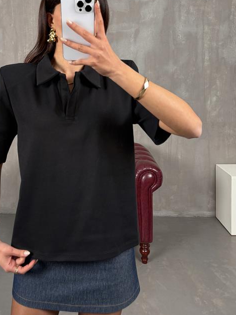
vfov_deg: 50.0
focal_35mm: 36
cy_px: 92
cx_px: 75
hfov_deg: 39.1
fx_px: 327
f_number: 1.78
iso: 160
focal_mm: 6.76
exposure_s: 1/121
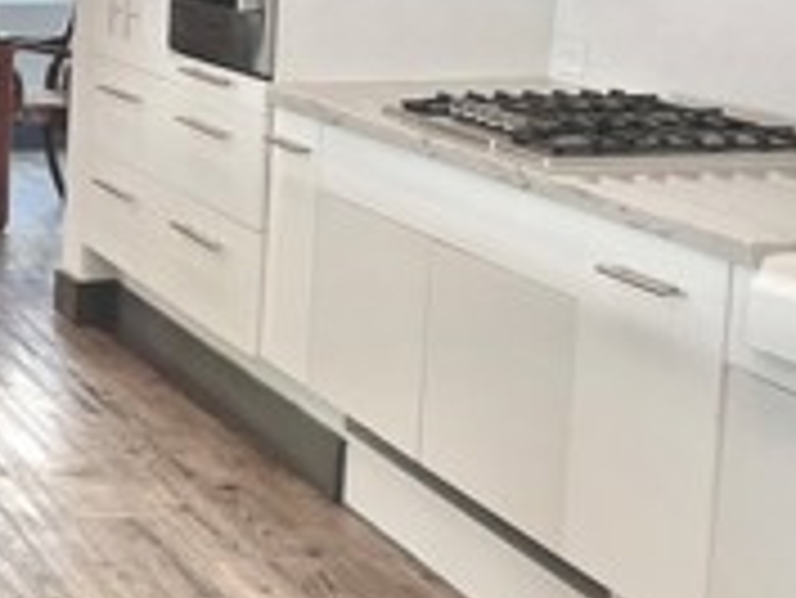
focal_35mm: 94
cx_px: -531
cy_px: 268
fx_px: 2163
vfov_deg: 15.7
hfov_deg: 17.7
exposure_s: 1/120
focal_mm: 4.2
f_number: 1.6
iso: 32
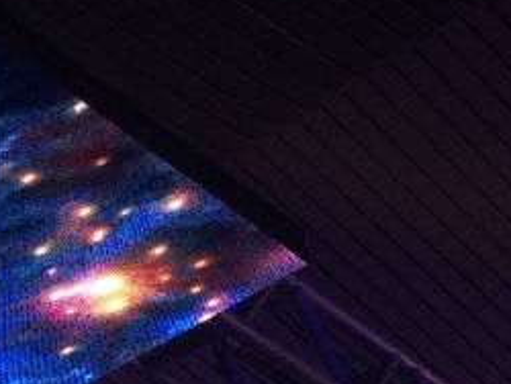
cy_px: 692
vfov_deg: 10.1
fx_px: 2054
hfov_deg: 14.1
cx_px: 57
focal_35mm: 139
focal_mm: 4.15
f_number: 2.2
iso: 80
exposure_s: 1/15
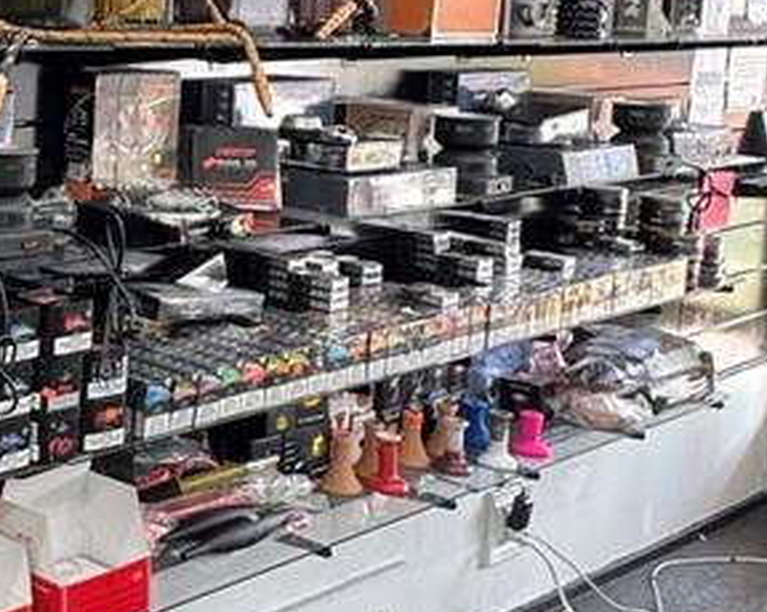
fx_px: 1293
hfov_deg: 27.6
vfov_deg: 26.1
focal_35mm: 57
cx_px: -229
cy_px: 114
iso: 160
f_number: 2.2
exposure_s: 1/60
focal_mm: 2.22
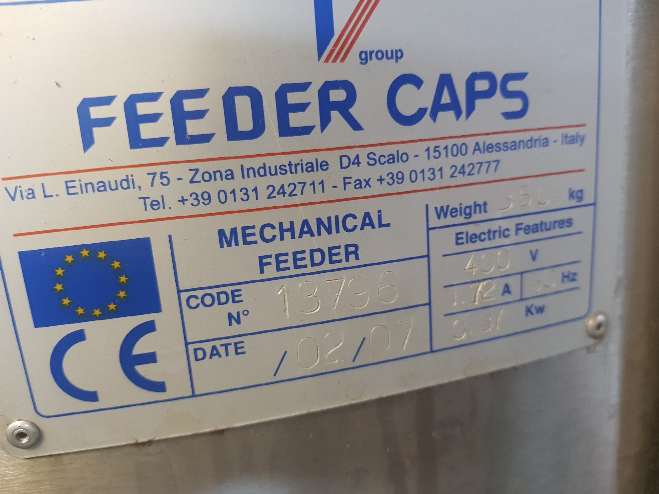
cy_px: 247
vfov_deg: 53.1
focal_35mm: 26
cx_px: 330
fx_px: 495
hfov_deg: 67.3
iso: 250
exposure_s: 1/33
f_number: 1.7
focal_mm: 4.3
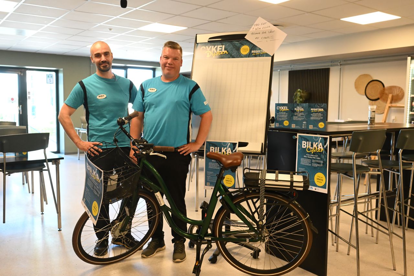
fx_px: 403
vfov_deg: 37.9
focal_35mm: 35
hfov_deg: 54.4
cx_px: 207
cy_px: 138
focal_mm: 35
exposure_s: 1/250
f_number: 5.6
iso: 5000
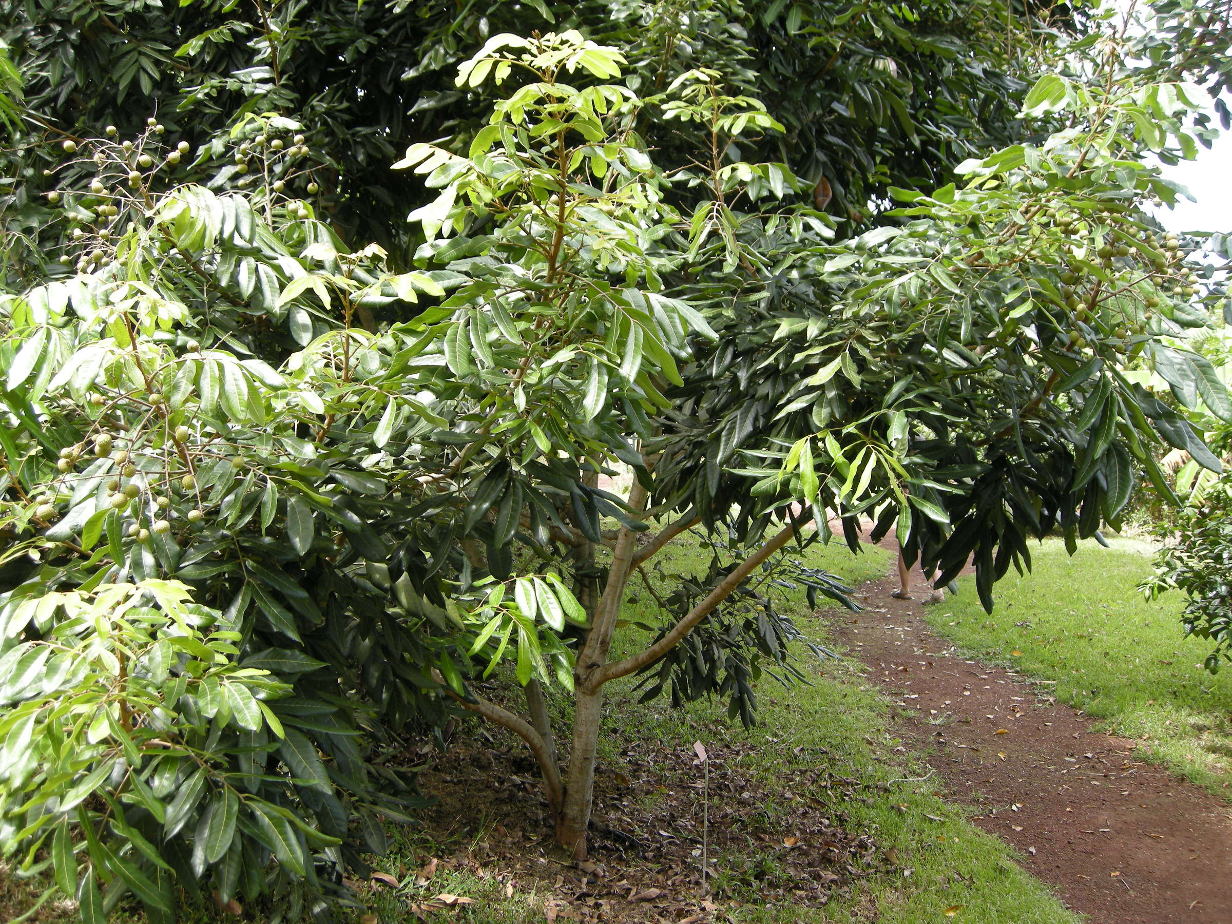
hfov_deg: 52.6
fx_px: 1246
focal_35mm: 35
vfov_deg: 40.7
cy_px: 462
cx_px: 616
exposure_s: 1/76
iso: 64
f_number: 3.4
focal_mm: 7.5
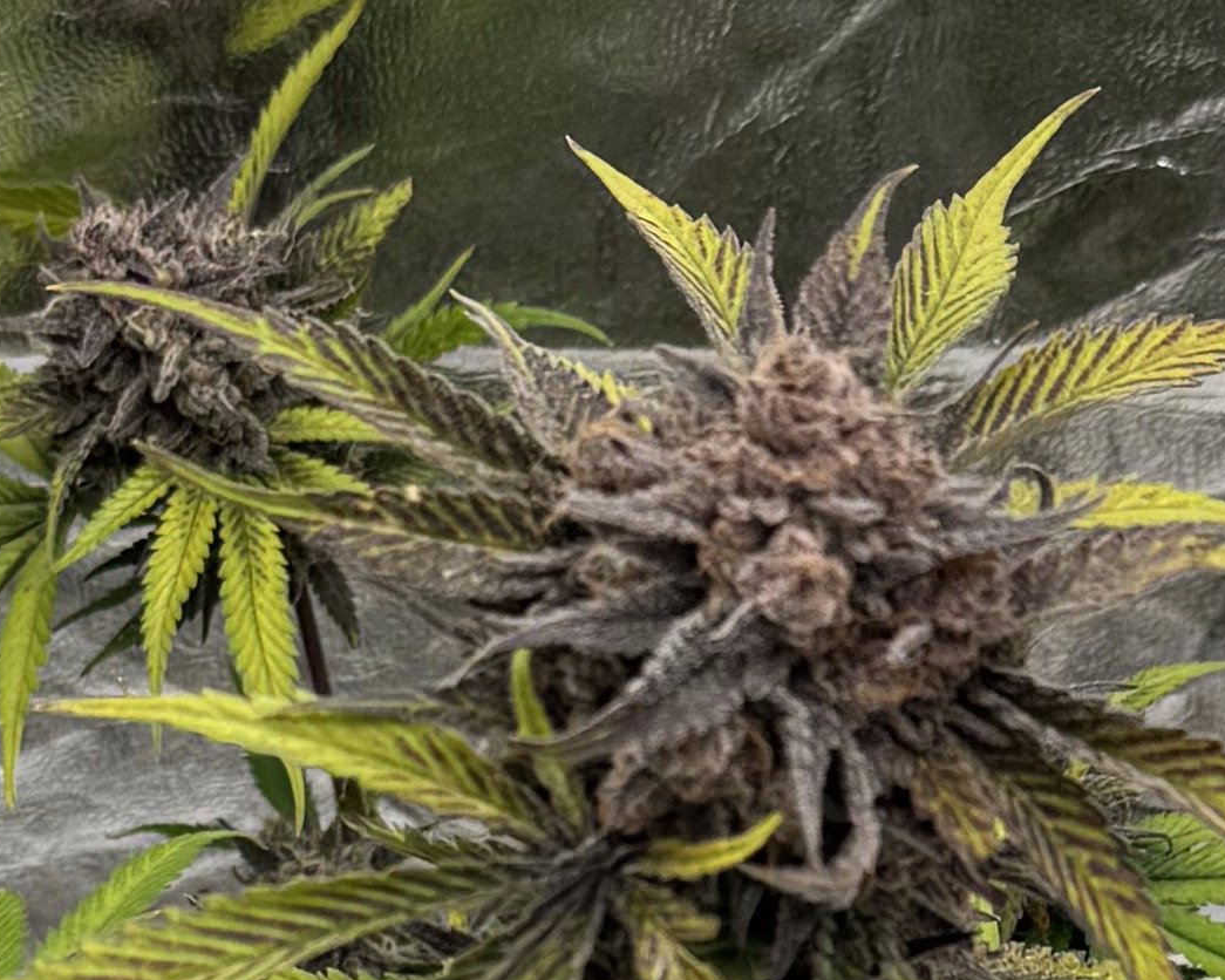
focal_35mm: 128
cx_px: 665
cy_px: 1341
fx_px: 4641
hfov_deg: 15.0
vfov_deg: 11.7
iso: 80
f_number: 1.78
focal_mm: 6.76
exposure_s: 1/1010
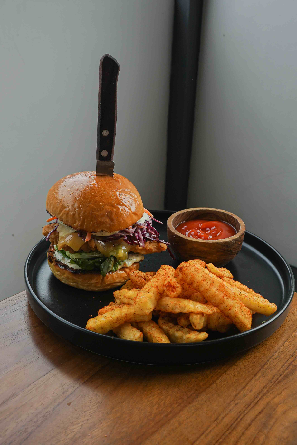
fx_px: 520
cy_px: 222
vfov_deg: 46.4
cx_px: 148
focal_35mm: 42
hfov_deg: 31.9
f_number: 8
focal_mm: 28
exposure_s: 1/160
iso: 100
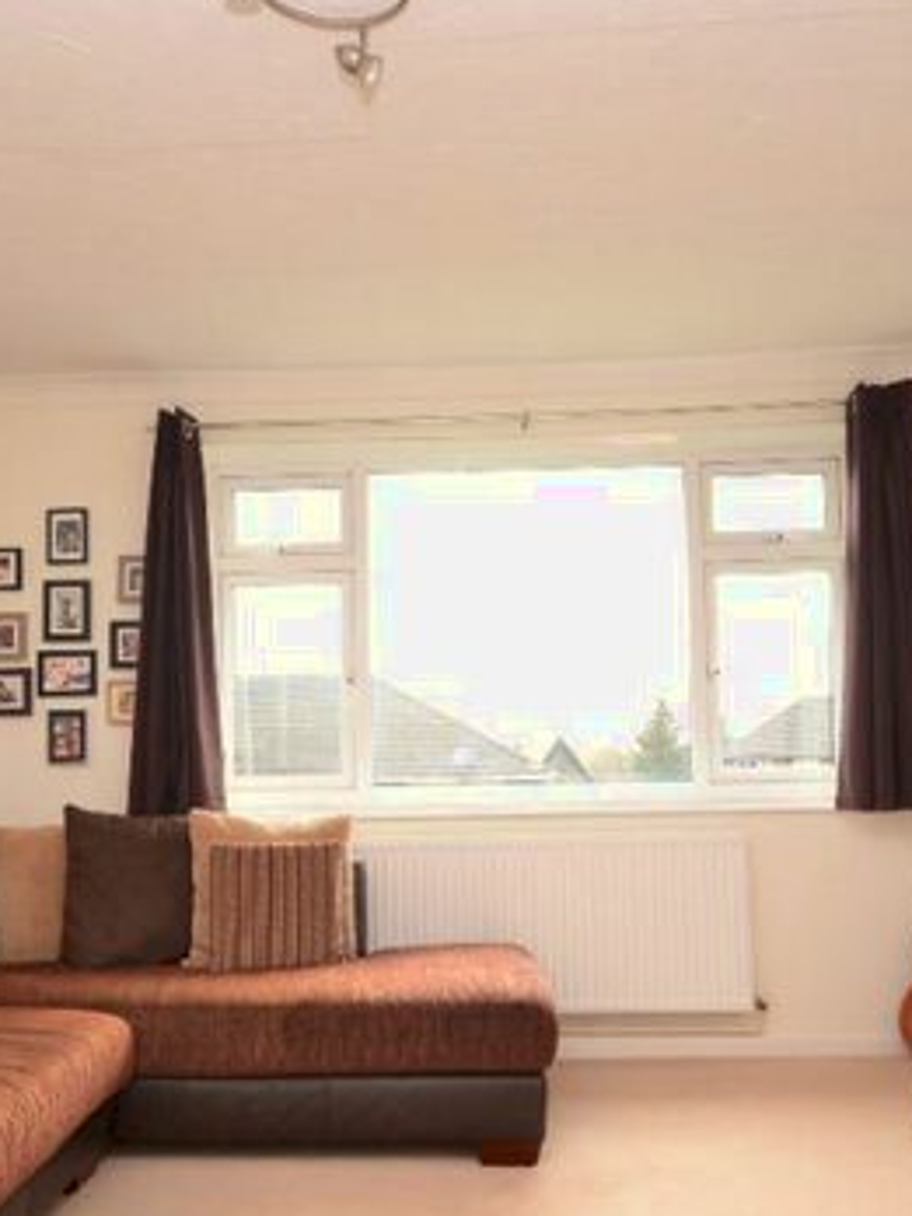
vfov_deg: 61.1
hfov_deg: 48.2
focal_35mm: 29
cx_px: 419
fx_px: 1019
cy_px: 736
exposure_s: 1/125
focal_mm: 10
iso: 400
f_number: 5.6
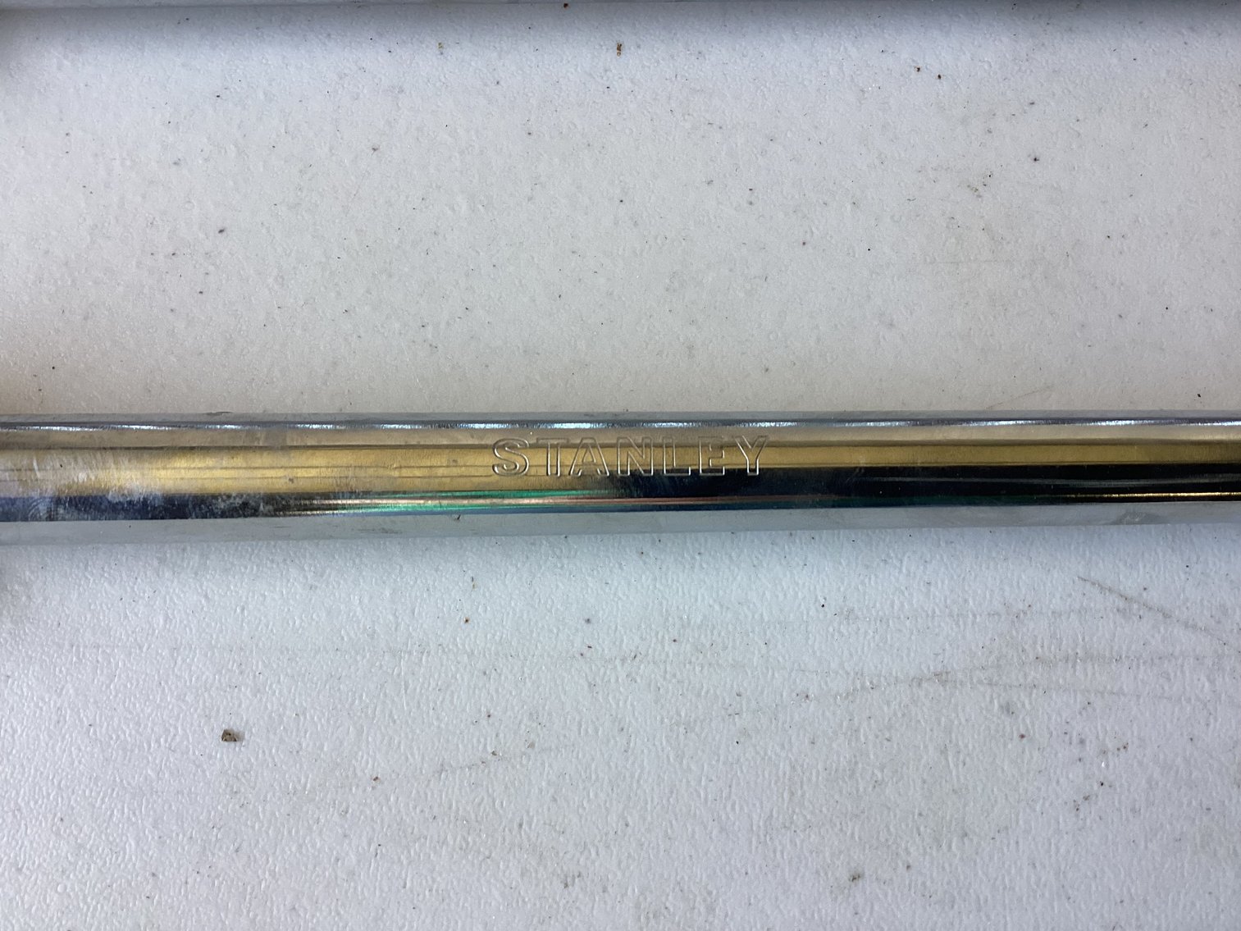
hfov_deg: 58.3
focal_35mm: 31
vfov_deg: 45.4
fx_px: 1111
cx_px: 620
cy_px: 466
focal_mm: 3.3
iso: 80
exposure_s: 1/120
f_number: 2.4
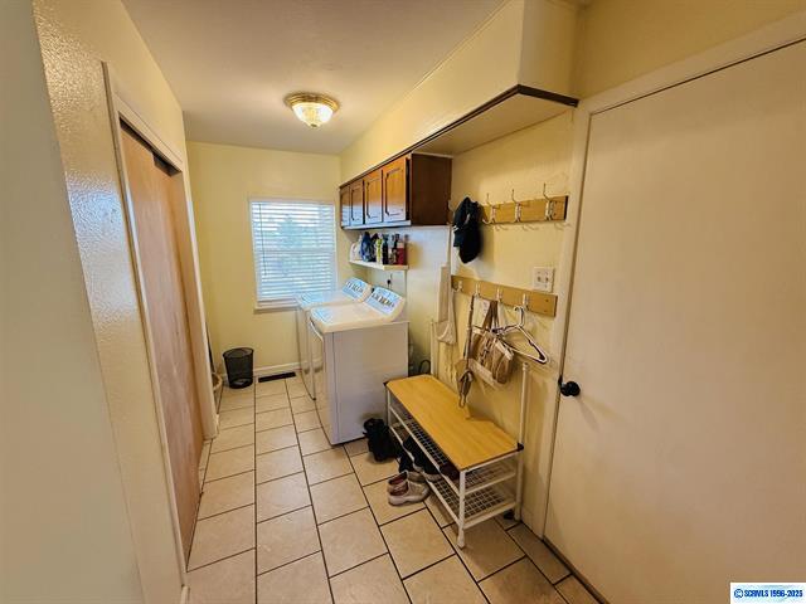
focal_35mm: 14
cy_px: 302
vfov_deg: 85.7
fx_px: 326
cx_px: 403
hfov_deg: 102.1
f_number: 2.2
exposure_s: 1/120
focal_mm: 2.22
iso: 160
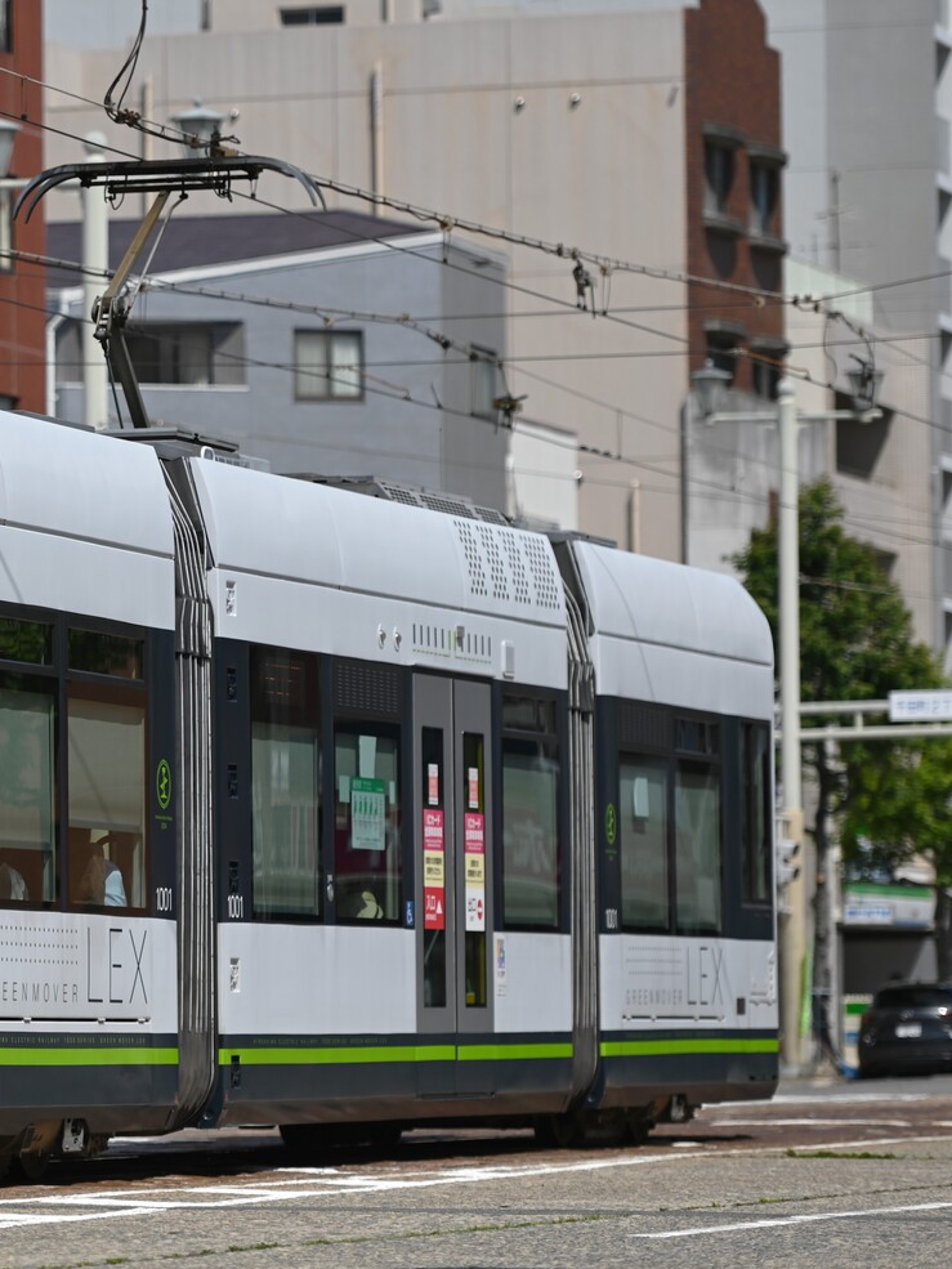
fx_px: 6929
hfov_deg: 7.8
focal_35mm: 189
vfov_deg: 10.5
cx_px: 1
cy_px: 637
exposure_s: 1/2500
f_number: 2.8
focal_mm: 130
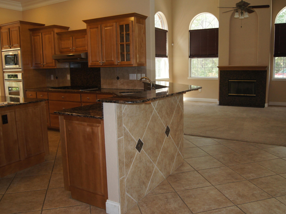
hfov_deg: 59.9
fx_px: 248
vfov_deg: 46.8
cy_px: 108
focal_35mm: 30
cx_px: 155
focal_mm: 18
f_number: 4.5
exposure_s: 1/160
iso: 800
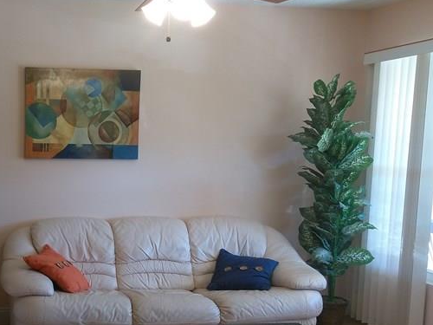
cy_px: 233
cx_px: 74
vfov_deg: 34.6
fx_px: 513
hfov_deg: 43.2
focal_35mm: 41
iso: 123
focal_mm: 3.46
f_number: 2.2
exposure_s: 1/30
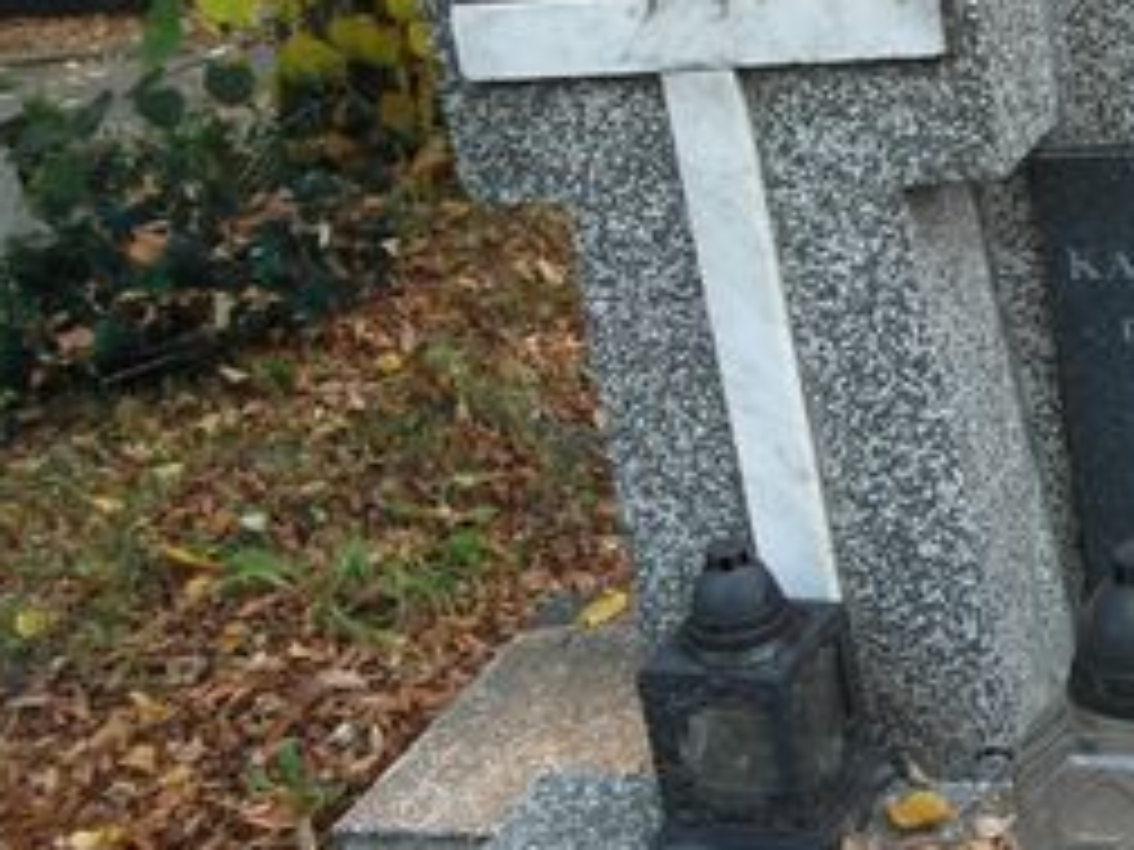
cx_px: 1318
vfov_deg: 23.9
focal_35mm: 61
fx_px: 1998
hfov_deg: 28.1
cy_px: 288
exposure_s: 1/90
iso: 100
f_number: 3.4
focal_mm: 5.2
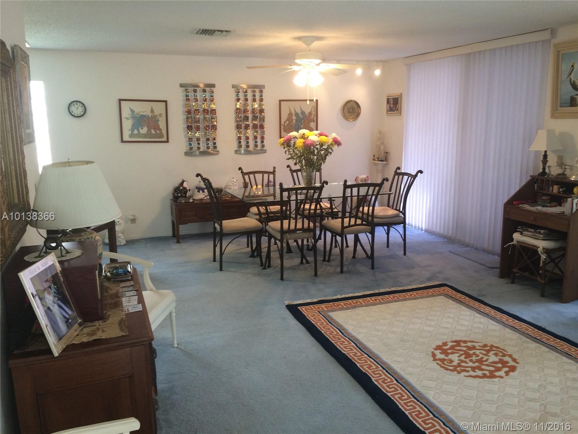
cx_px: 289
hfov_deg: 61.7
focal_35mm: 29
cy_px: 217
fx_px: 484
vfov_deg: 48.2
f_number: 2.2
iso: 80
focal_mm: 4.15
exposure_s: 1/30
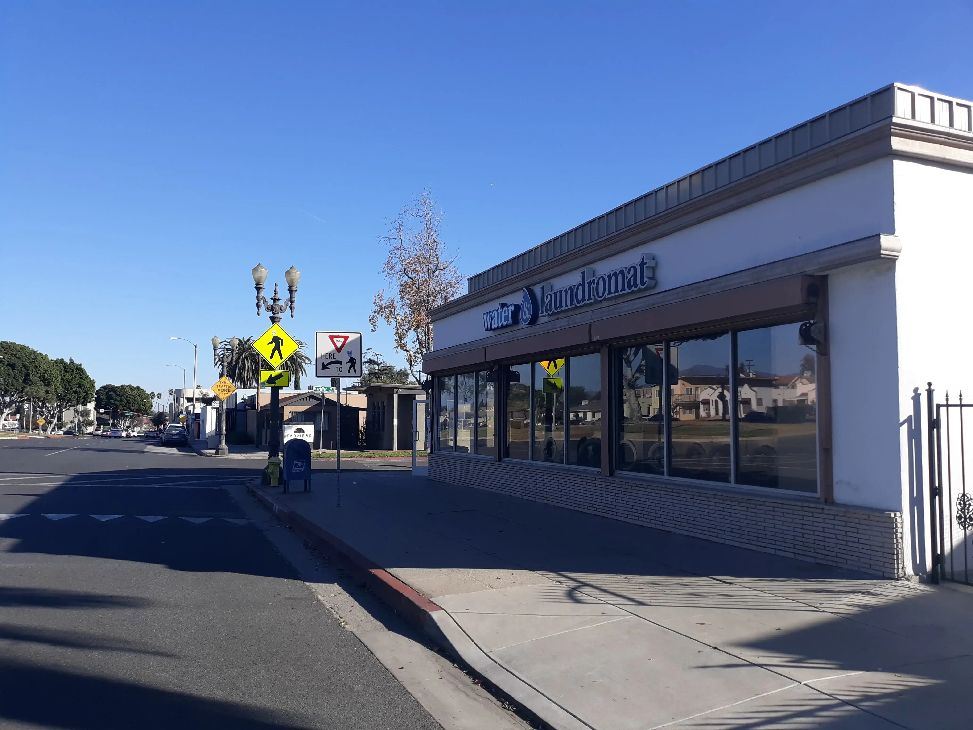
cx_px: 486
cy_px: 365
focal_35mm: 28
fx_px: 787
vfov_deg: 49.7
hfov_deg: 63.4
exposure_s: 1/1355
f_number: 1.7
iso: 40
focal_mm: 3.7
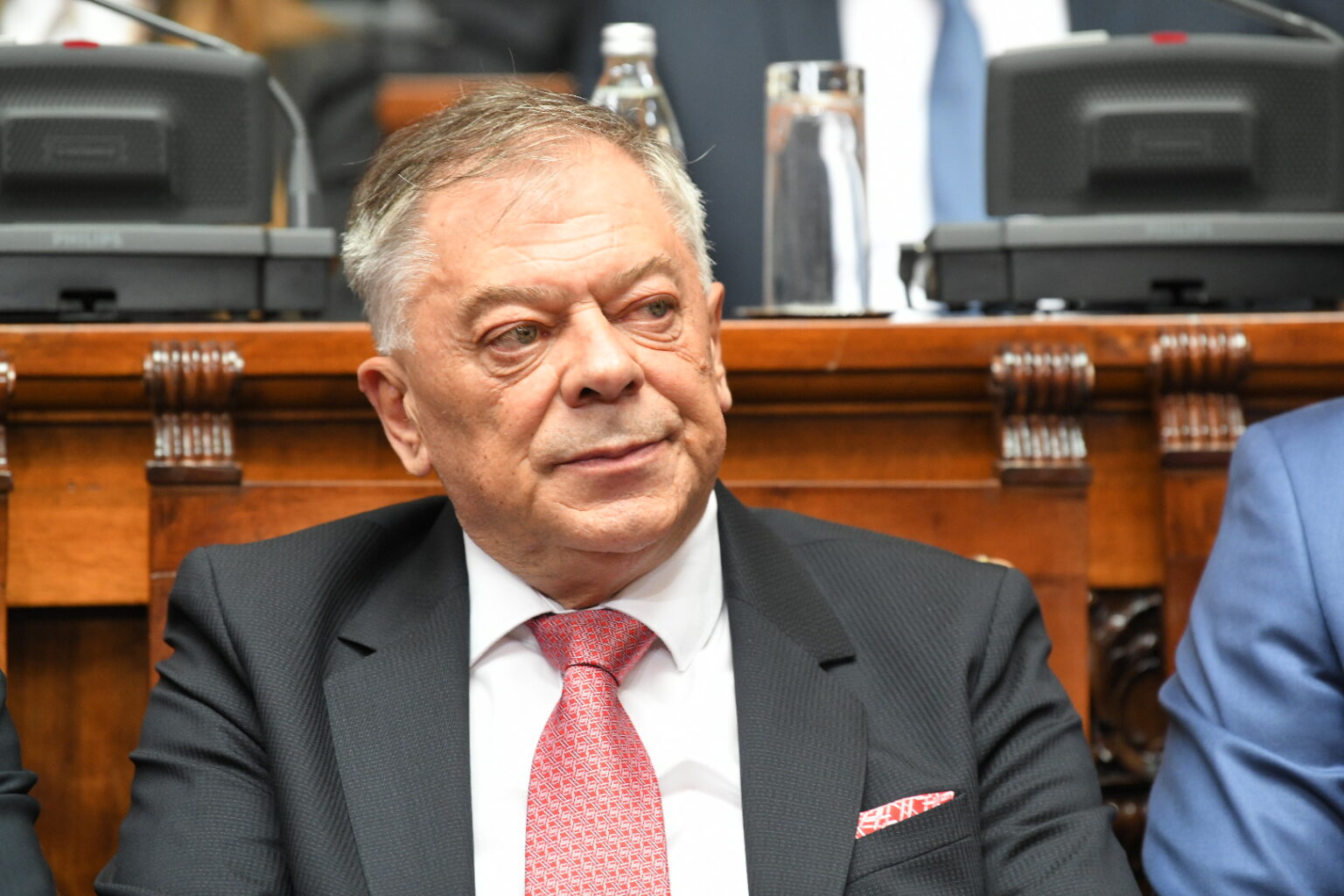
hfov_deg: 10.3
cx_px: 672
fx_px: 7466
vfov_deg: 6.9
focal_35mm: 200
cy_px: 448
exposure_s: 1/320
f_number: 4
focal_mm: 200
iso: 3200
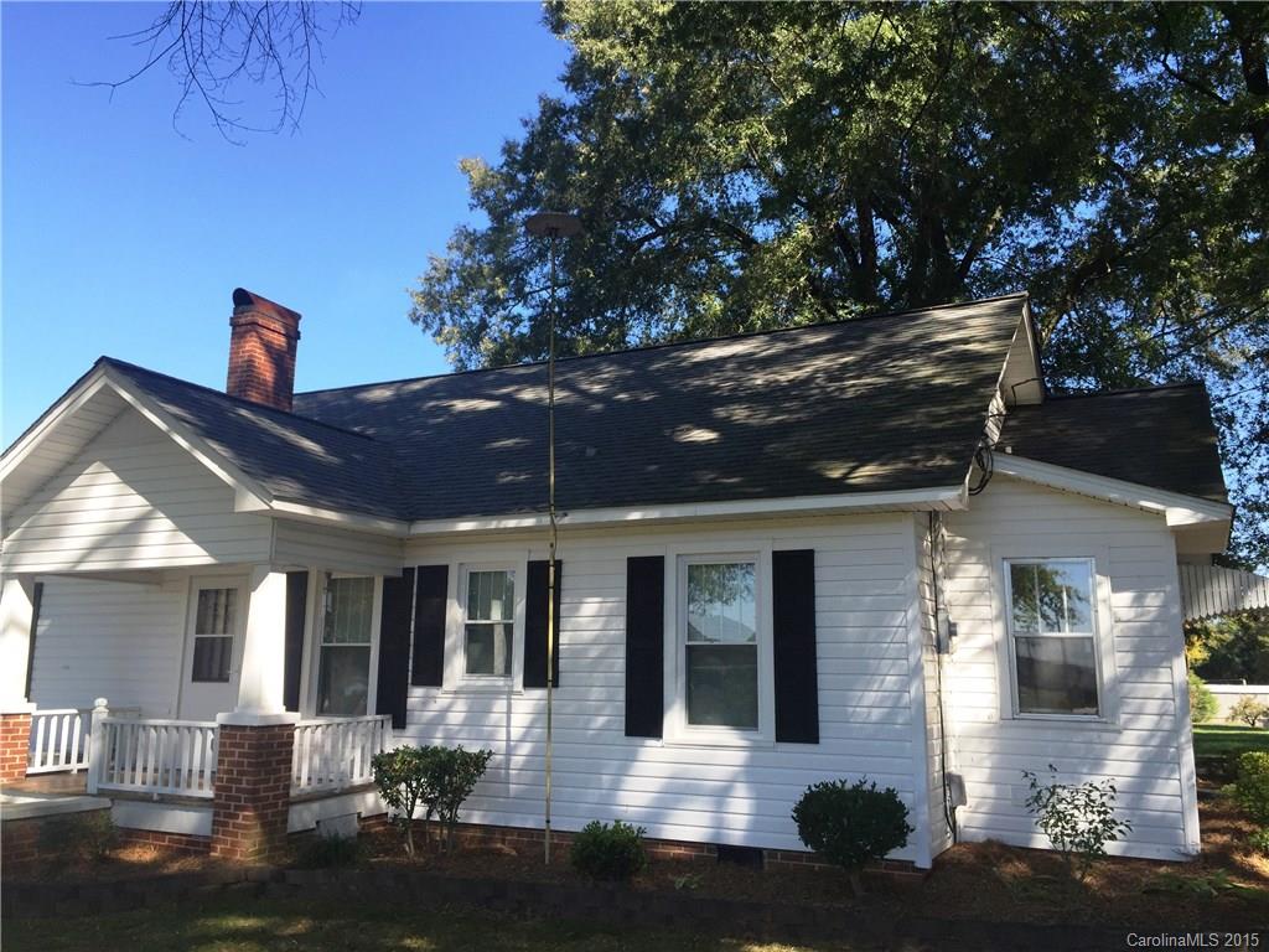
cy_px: 476
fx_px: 1063
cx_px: 634
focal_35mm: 29
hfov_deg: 61.7
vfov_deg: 48.2
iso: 32
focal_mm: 4.15
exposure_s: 1/719
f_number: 2.2
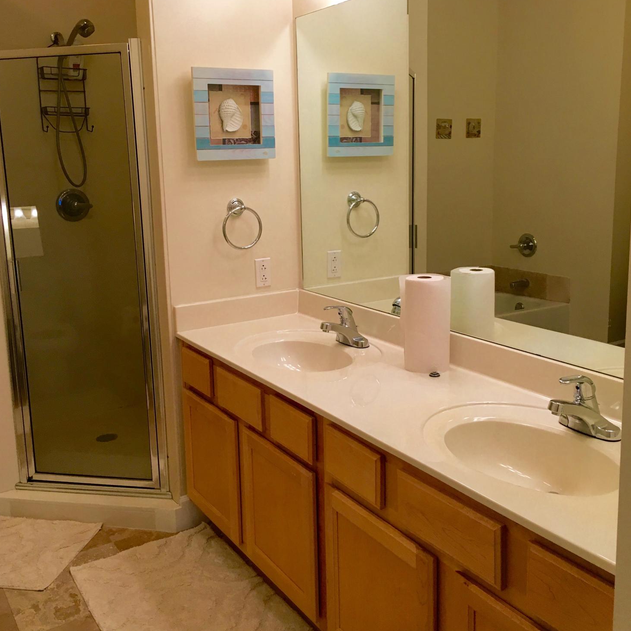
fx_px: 722
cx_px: 310
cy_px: 287
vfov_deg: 47.2
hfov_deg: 47.2
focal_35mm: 35
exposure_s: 1/30
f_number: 2.2
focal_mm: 4.15
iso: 32
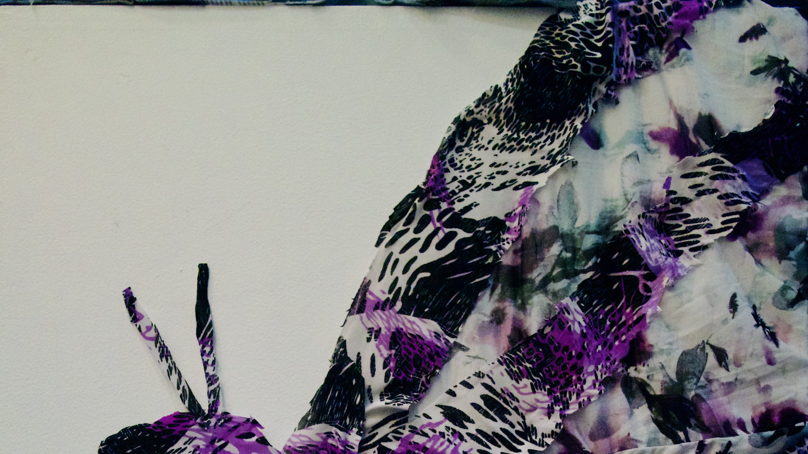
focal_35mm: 59
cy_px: 544
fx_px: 1264
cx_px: 402
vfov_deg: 19.2
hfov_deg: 35.4
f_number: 1.7
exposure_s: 1/800
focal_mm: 20
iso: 2500
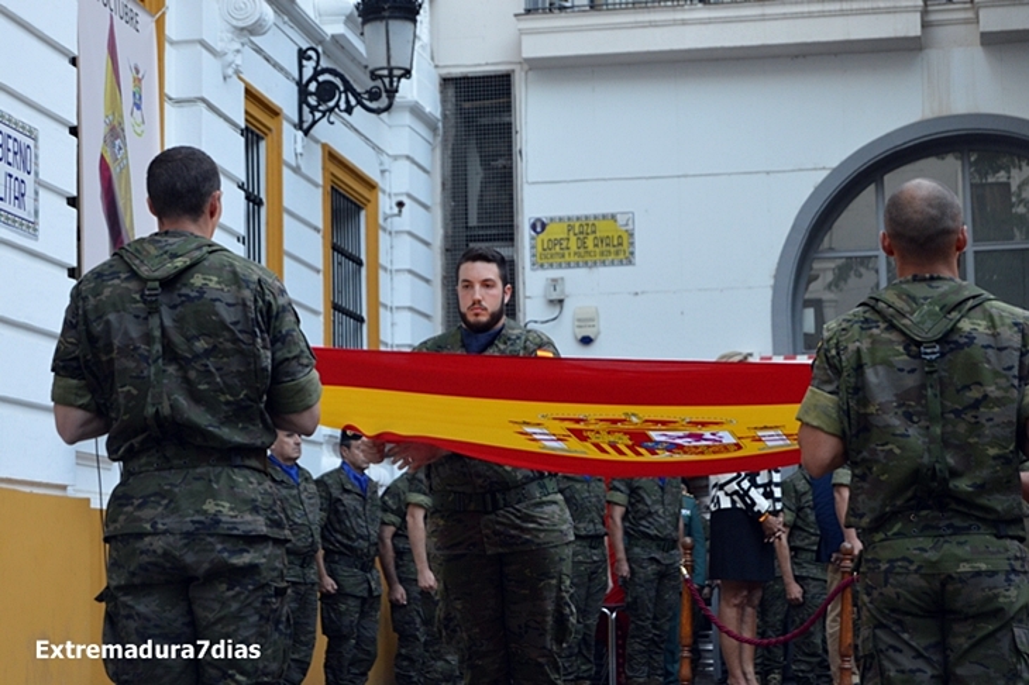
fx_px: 2357
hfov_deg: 24.6
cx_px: 514
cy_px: 342
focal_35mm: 82
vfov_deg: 16.5
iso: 1000
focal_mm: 55
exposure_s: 1/60
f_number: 5.6
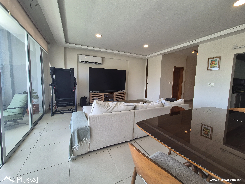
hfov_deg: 106.2
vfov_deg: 89.9
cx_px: 122
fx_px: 92
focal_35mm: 13
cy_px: 92
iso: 50
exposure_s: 1/171
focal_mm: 2.2
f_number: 2.2
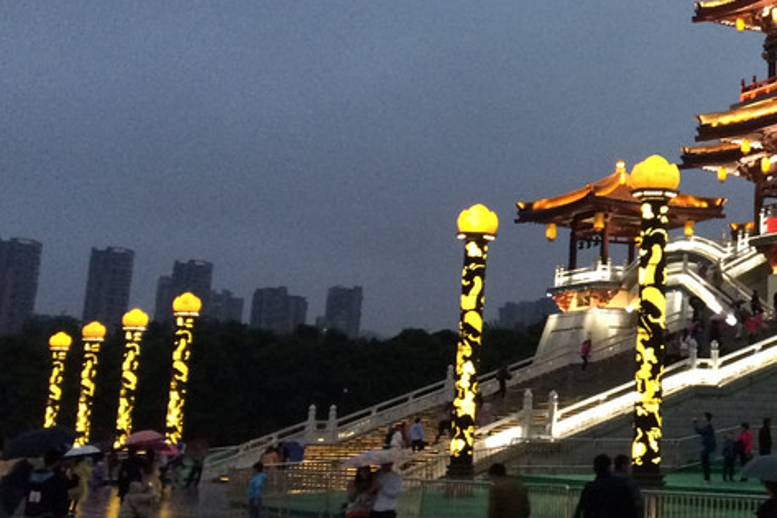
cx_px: 798
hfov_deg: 27.7
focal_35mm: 68
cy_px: 59
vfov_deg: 19.7
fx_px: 1467
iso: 250
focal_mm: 4.15
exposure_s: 1/33
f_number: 2.2
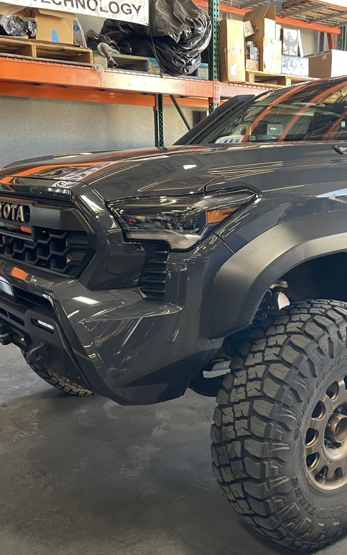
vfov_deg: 52.7
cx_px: 219
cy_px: 278
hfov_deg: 34.3
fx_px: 560
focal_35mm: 37
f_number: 1.6
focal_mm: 4.2
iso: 160
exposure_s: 1/60
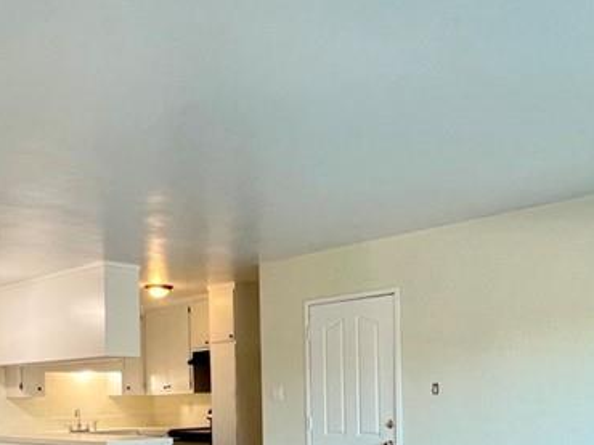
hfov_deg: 50.7
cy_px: 382
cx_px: 379
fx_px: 617
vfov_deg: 37.5
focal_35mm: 36
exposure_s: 1/60
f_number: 1.8
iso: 160
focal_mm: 1.57
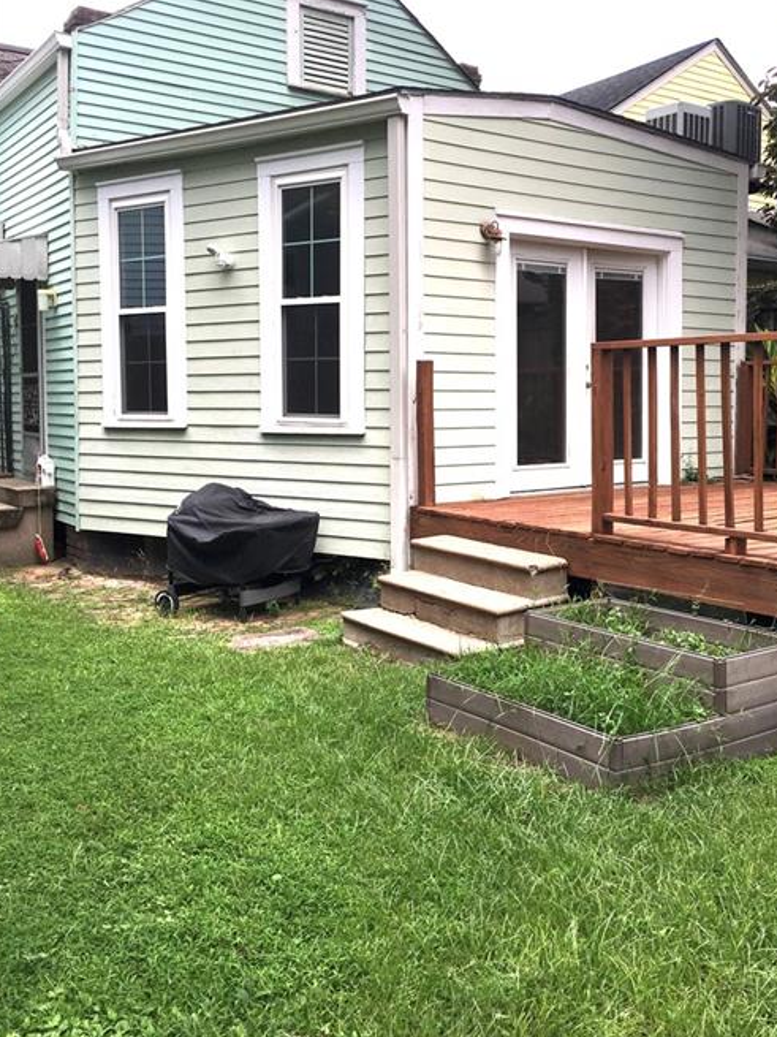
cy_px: 456
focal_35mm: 34
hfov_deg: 41.7
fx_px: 1018
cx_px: 446
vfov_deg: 53.8
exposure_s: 1/732
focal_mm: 4.15
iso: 32
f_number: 2.2
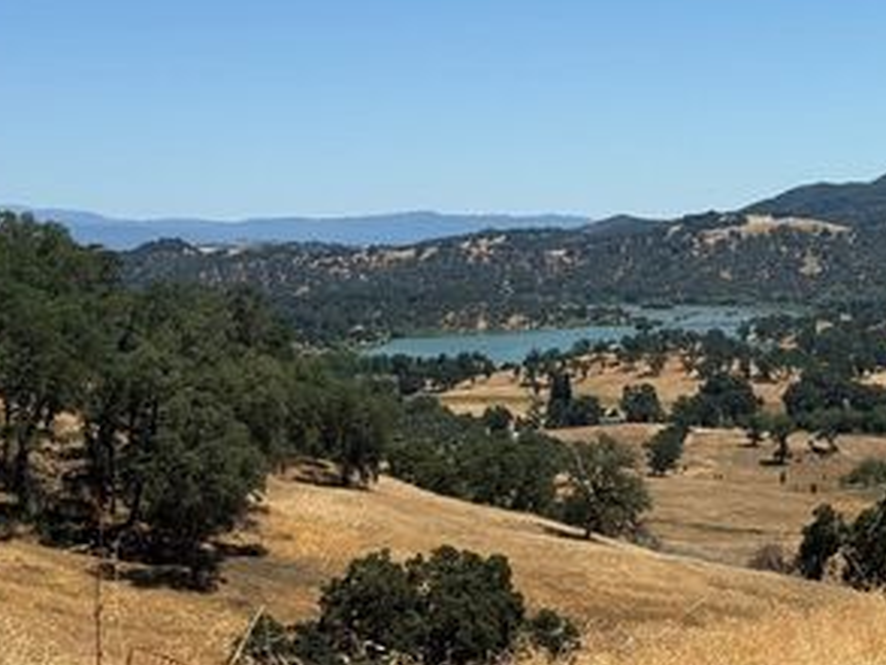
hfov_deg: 23.5
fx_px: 2100
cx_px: 714
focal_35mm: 82
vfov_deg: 18.0
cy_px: 268
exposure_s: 1/6536
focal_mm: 6.76
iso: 64
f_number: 1.78
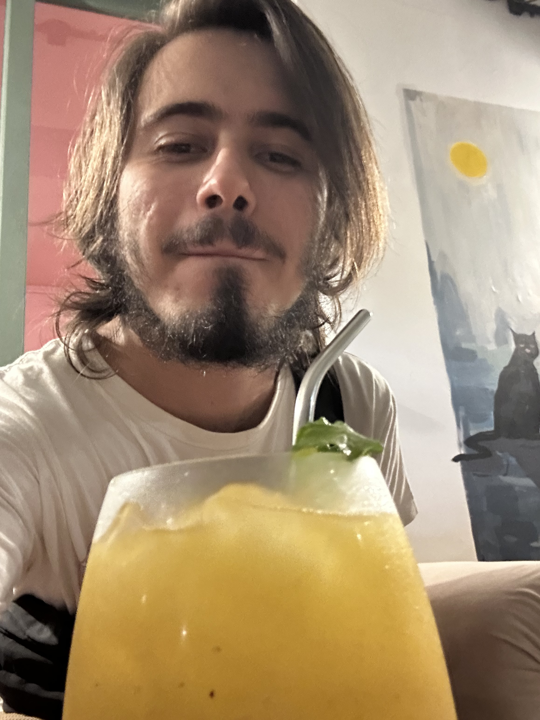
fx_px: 624
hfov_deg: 46.8
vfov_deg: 60.0
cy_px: 360
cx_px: 270
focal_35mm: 30
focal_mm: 2.69
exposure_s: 1/15
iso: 800
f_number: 1.9
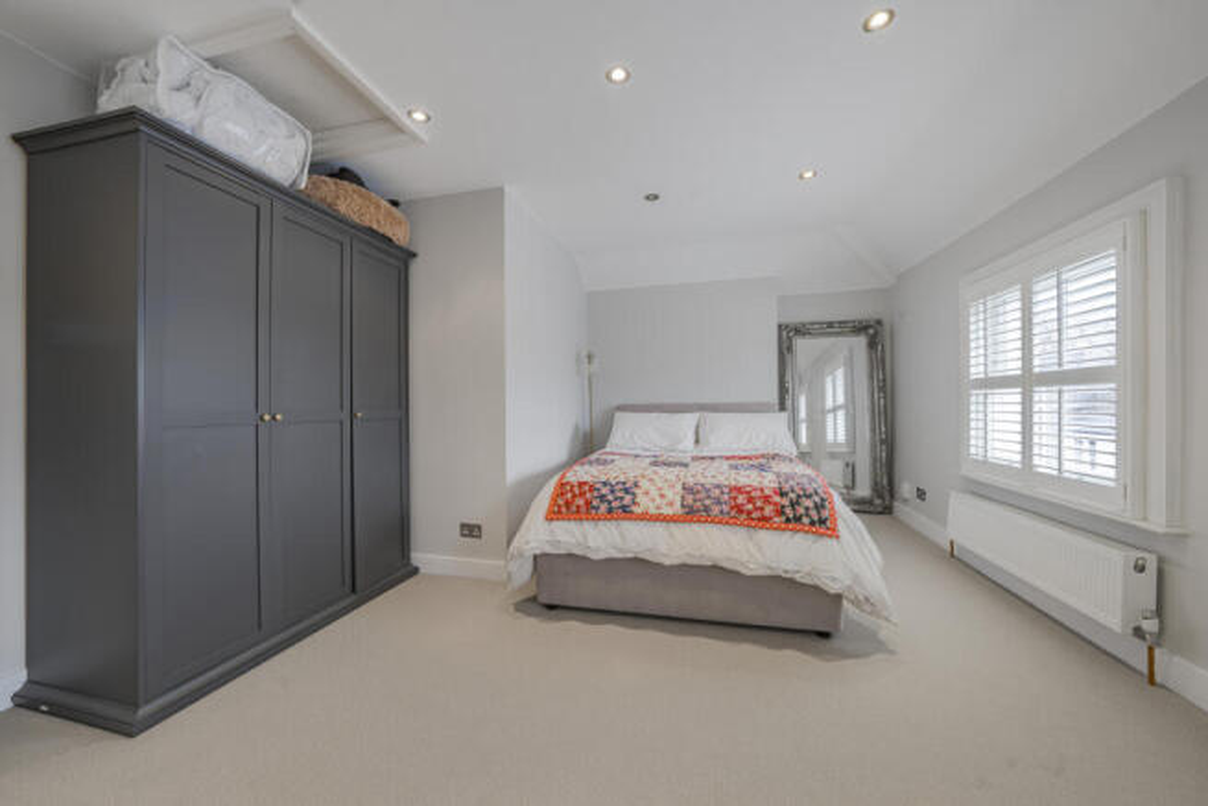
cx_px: 604
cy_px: 403
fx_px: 403
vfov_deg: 90.0
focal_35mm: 12
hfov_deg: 112.6
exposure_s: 1/6
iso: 320
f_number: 9
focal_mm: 12
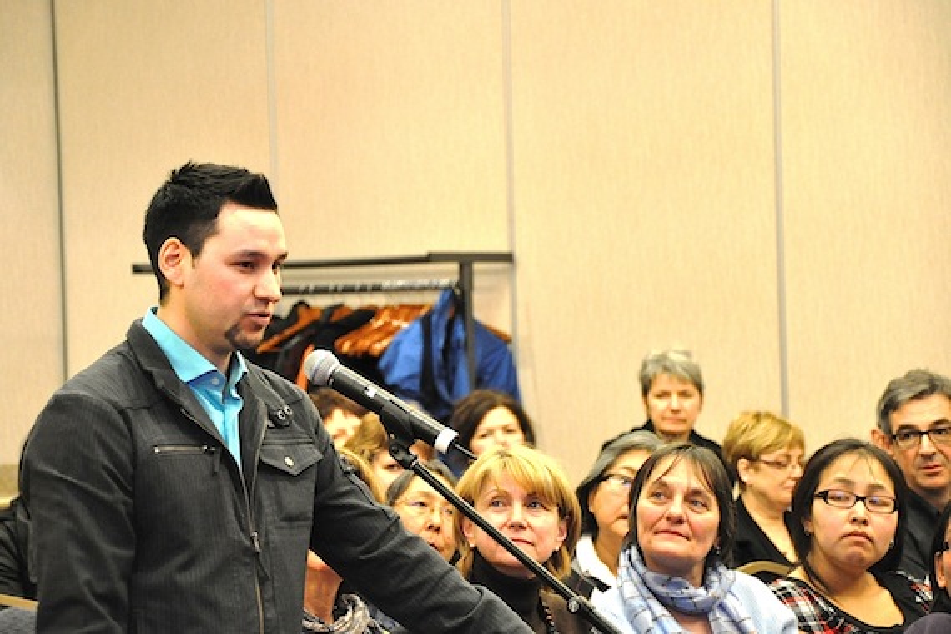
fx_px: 4160
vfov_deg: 8.7
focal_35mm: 158
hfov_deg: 13.0
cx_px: 476
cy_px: 317
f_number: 5.6
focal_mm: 105
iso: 1600
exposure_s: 1/10
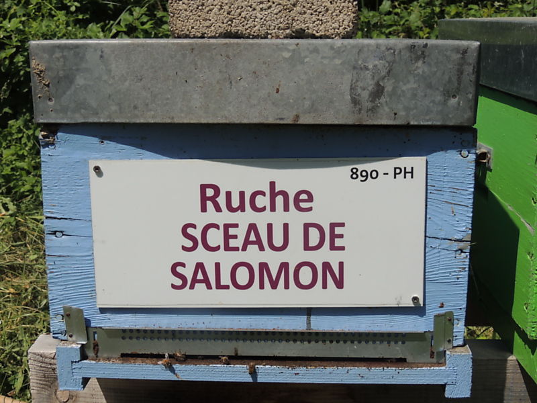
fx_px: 776
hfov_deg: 38.2
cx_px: 268
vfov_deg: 29.1
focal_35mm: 50
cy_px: 202
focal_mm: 8.9
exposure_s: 1/1250
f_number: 4
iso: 100
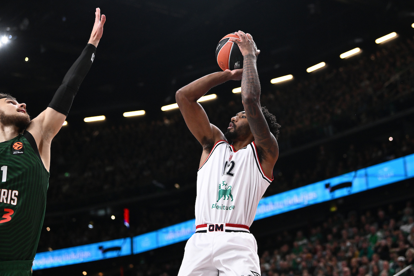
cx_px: 207
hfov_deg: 28.8
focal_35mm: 70
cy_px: 138
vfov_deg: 19.5
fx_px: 805
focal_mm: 70
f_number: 3.2
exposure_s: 1/1600
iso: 2500
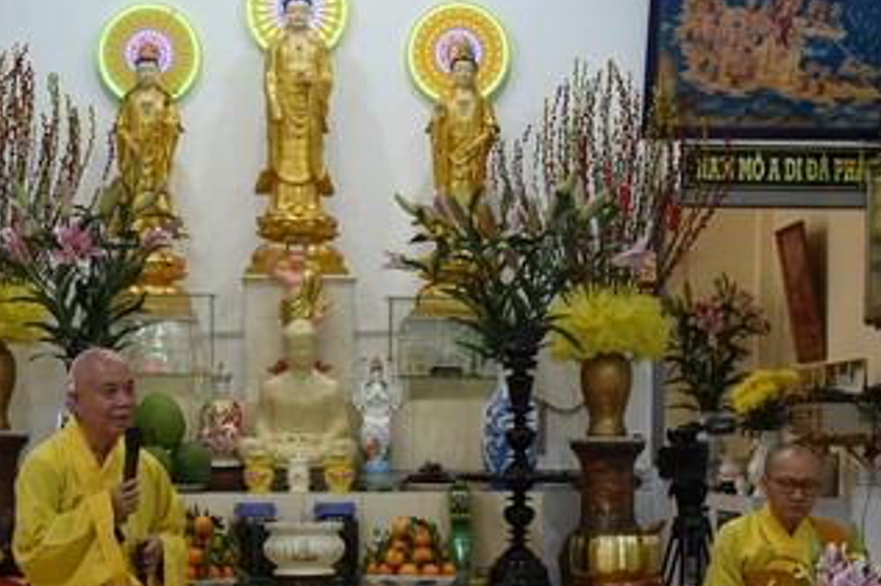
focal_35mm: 78
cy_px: 542
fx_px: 1908
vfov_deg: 17.2
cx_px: 336
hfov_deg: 25.9
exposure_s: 1/160
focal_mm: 38
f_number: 6.3
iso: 1600
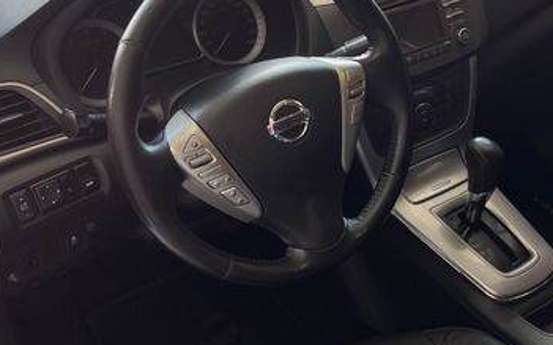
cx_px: 336
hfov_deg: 52.4
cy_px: 192
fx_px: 557
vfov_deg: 34.4
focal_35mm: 37
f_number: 1.5
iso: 50
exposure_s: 1/121
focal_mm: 5.7
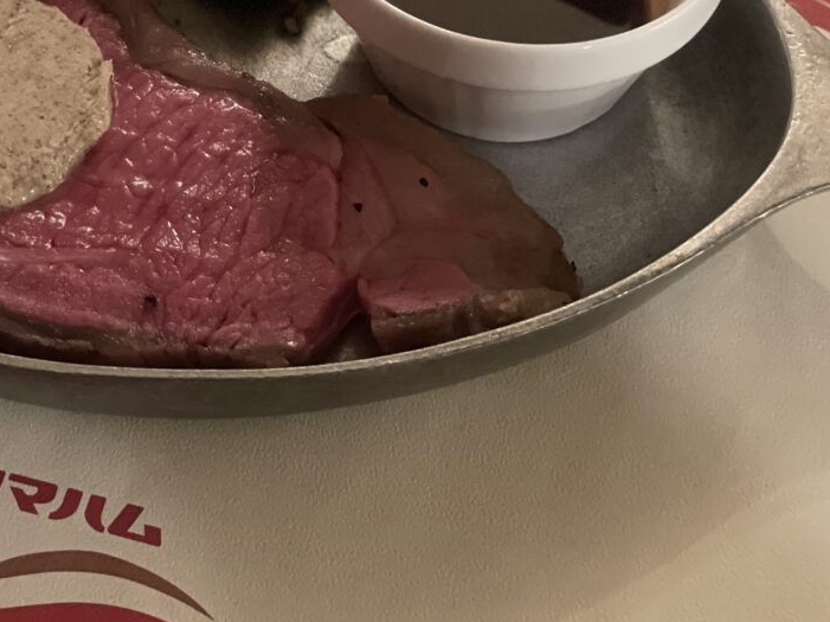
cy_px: 88
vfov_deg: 15.4
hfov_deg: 20.4
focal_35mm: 95
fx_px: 2277
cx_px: 148
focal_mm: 6
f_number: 2
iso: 640
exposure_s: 1/14
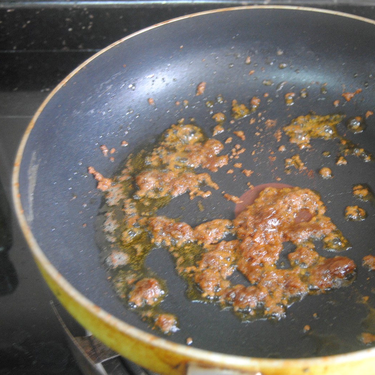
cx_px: 280
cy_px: 186
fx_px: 760
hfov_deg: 27.4
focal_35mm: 62
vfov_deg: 27.7
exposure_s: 1/13
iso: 800
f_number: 5.6
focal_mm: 32
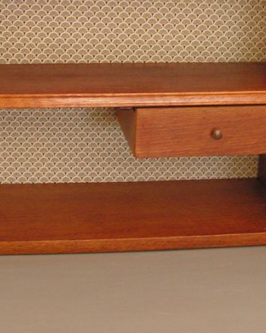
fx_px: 630
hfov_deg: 23.6
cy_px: 112
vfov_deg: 29.4
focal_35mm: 64
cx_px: 72
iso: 200
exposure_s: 1/10
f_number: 3.2
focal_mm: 6
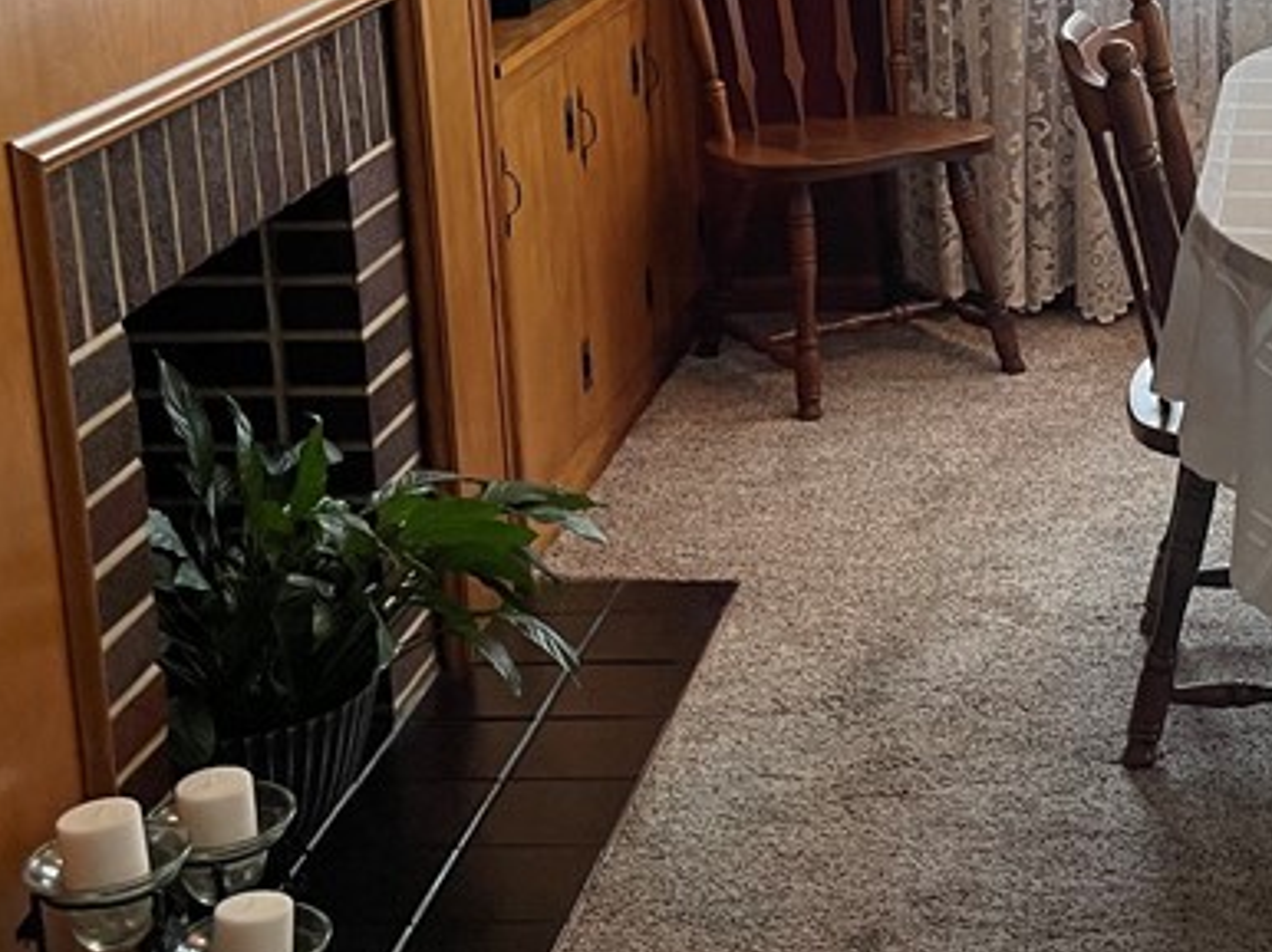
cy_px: 132
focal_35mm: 69
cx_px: 1338
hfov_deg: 26.3
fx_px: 2534
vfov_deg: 20.9
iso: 100
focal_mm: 5.1
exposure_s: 1/60
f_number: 1.6
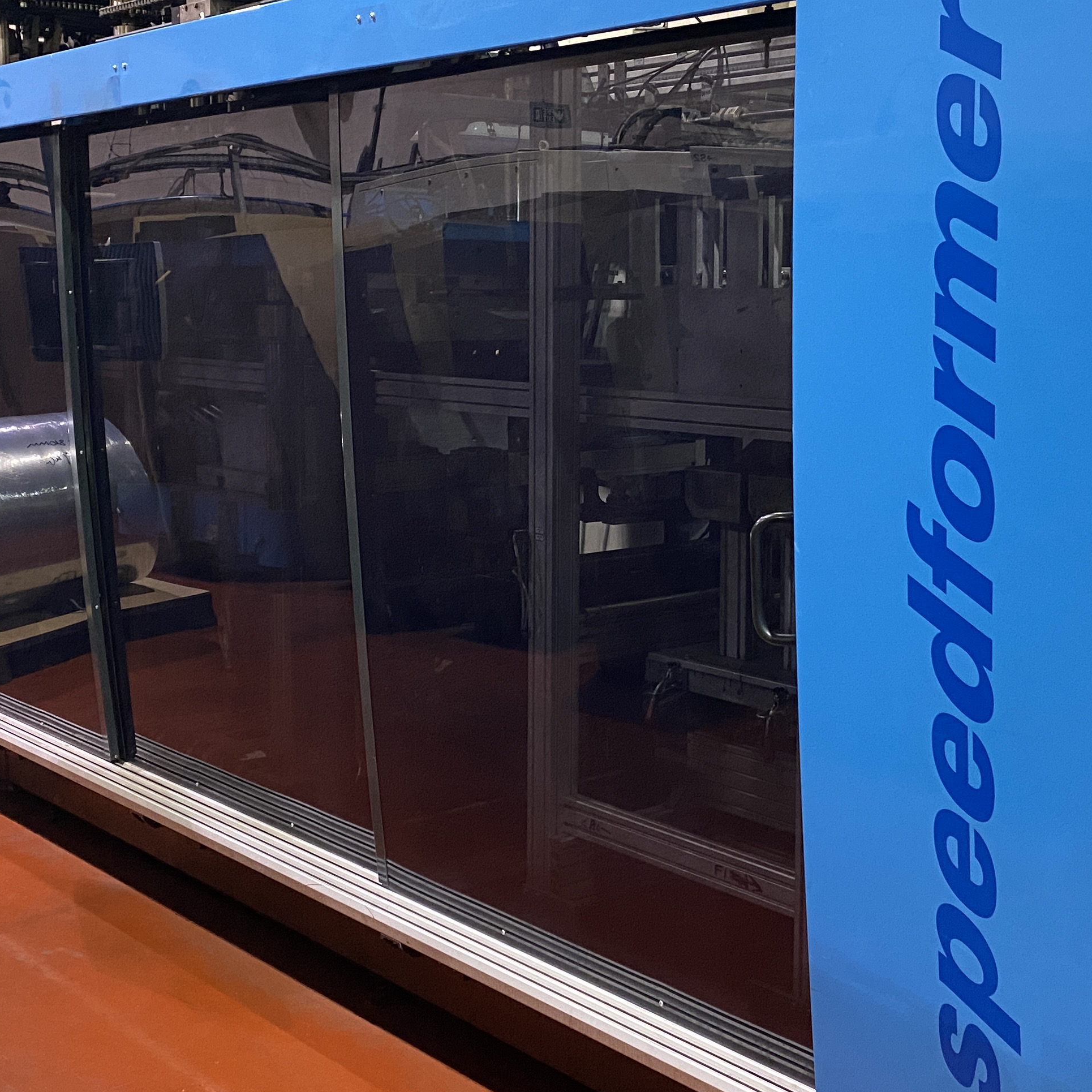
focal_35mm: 48
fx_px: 1713
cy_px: 502
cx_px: 609
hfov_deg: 35.3
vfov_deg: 35.3
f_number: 1.8
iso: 400
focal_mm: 4.25
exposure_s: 1/50
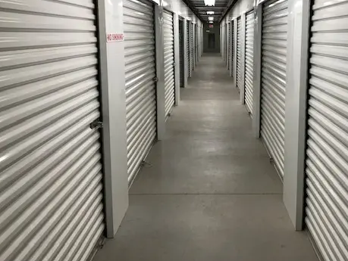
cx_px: 218
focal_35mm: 39
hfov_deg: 47.4
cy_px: 89
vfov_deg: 36.5
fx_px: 392
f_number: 1.8
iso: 20
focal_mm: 3.99
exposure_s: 1/40
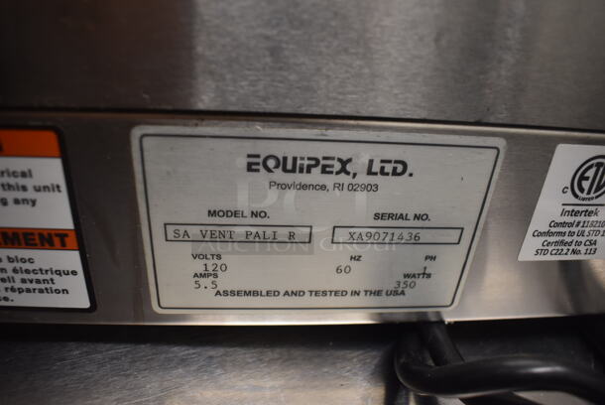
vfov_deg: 48.0
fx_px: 454
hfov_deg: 67.3
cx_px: 302
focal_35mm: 27
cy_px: 202
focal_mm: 18
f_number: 3.5
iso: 640
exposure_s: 1/30
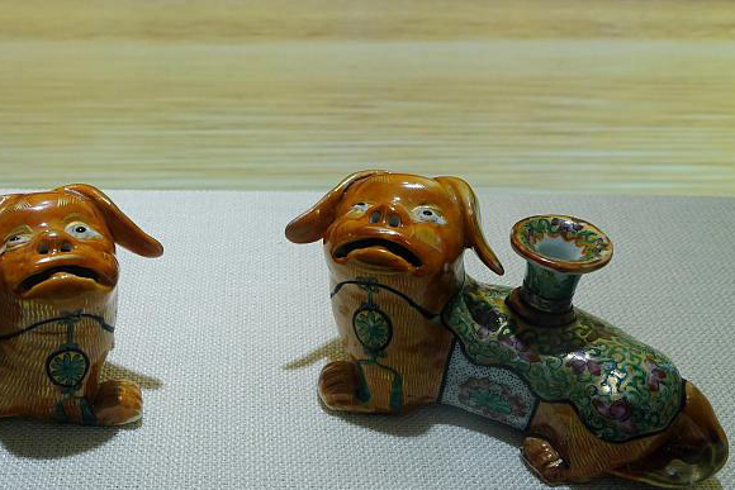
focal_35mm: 45
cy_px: 319
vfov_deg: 29.7
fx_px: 919
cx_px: 208
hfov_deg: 42.6
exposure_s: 1/100
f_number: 4
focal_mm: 10.81
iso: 125
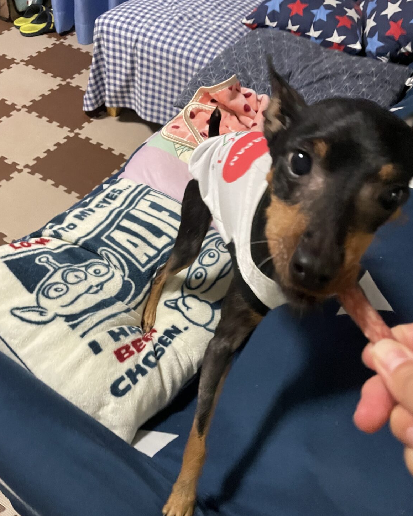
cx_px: 204
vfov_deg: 62.2
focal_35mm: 28
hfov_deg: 51.5
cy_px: 250
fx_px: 428
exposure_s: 1/33
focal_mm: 4.2
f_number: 1.6
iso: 500
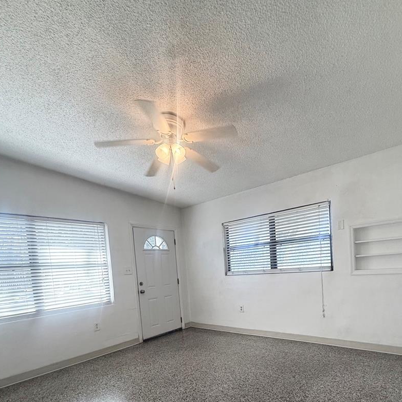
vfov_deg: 74.1
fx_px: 250
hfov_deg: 77.3
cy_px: 282
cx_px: 226
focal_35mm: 19
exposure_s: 1/120
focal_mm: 2.22
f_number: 2.2
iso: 125
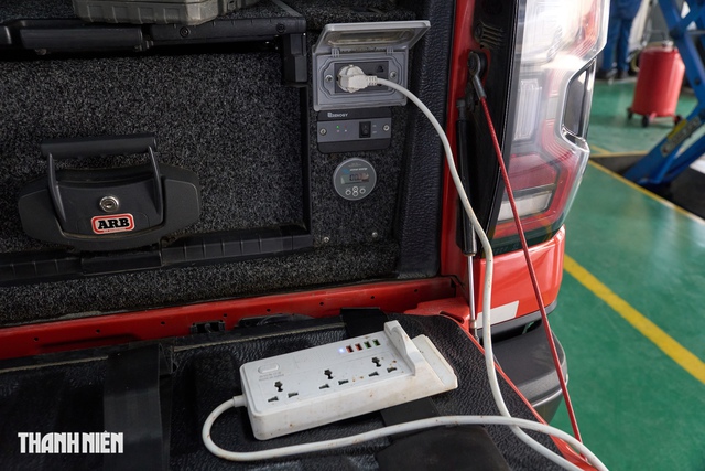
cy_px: 236
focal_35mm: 33
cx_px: 352
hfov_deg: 57.2
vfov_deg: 40.0
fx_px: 646
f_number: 4
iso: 1000
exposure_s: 1/125
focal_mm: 22
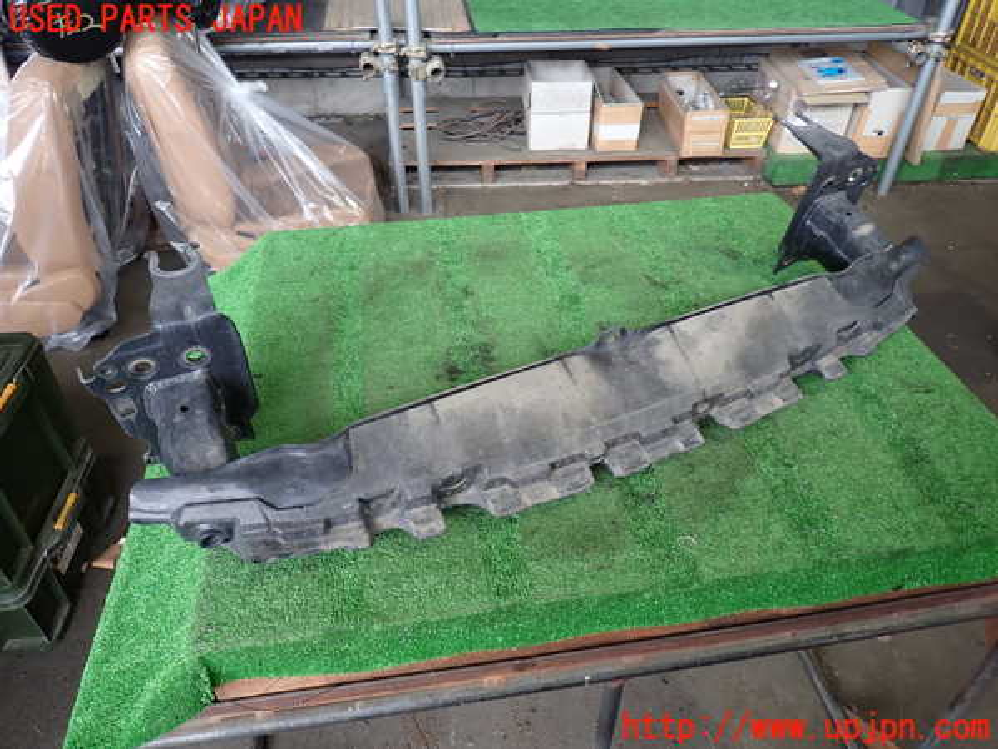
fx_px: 721
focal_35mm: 25
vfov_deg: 54.9
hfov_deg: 69.4
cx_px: 499
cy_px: 374
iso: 200
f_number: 2
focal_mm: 4.5
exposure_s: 1/60
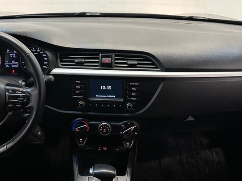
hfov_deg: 46.5
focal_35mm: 40
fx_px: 280
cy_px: 58
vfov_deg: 35.6
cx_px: 97
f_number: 1.78
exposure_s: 1/50
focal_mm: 6.86
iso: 160
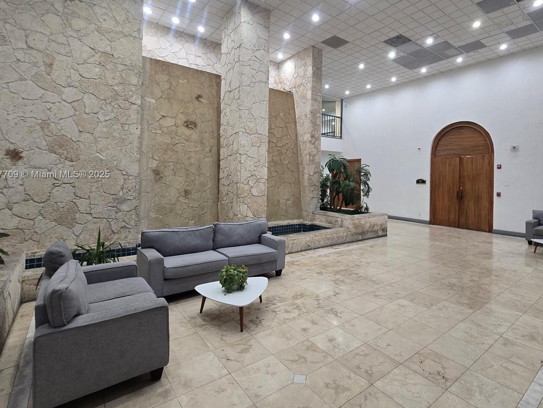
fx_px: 267
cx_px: 323
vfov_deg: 74.3
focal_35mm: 17
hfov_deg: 90.0
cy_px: 175
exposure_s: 1/60
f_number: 2.2
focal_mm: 2.2
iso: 320
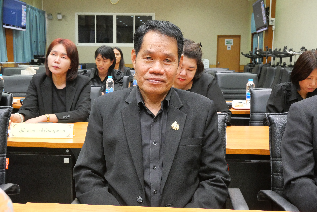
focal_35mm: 41
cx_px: 158
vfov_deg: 32.7
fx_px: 361
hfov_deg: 47.4
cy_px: 106
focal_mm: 20
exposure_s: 1/25
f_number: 6.3
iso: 3200
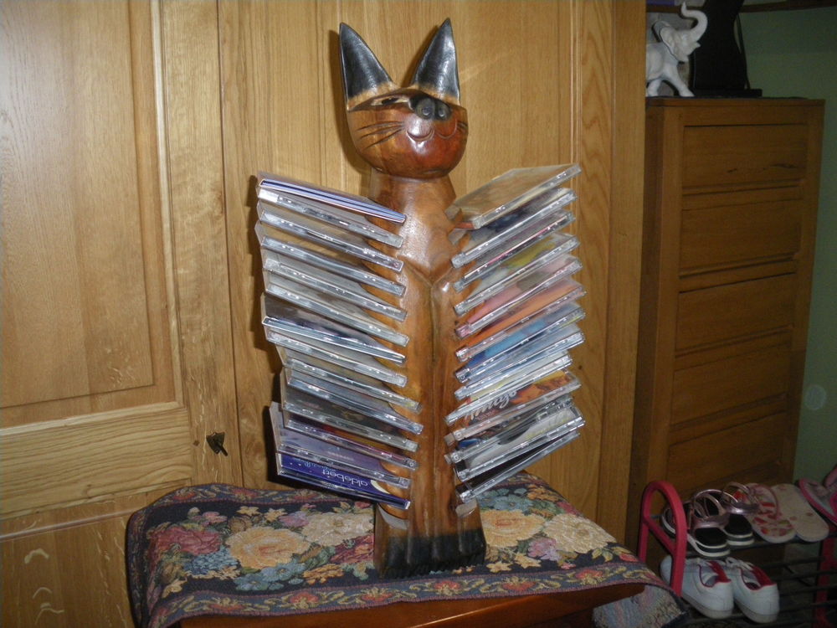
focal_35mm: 36
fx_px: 870
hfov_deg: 51.4
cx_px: 418
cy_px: 314
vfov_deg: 39.7
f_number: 3.5
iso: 400
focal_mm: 6.3
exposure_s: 1/50
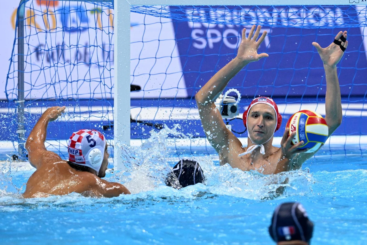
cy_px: 122
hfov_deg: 5.2
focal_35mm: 400
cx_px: 184
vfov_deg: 3.4
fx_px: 4078
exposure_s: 1/3200
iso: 4000
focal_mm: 400
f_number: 4
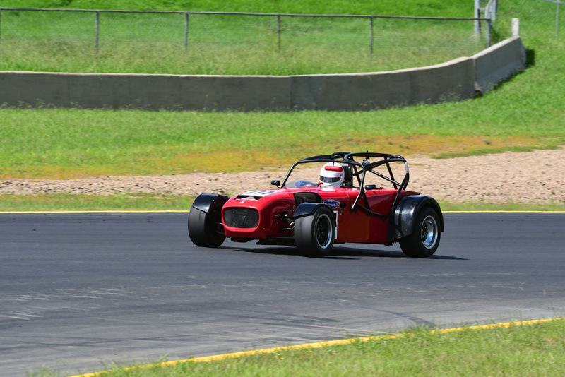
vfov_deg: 3.3
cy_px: 188
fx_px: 6594
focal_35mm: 420
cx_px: 282
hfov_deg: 4.9
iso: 500
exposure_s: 1/640
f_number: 11
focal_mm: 280
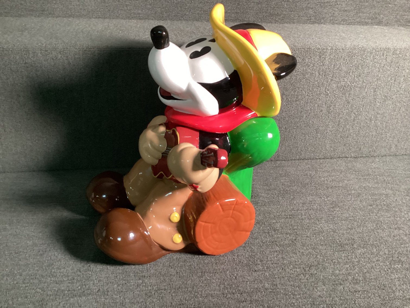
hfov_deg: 58.3
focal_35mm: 31
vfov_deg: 45.4
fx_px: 367
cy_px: 154
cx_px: 205
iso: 320
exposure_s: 1/40
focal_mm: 3.3
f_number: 2.4
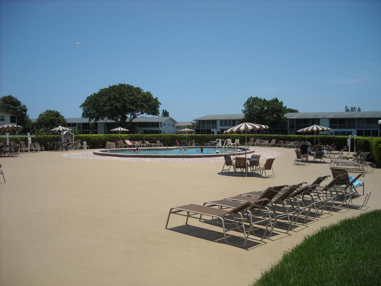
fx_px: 385
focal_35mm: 35
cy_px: 143
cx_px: 190
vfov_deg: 40.7
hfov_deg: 52.6
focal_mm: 5.7
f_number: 5.6
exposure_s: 1/544
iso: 64
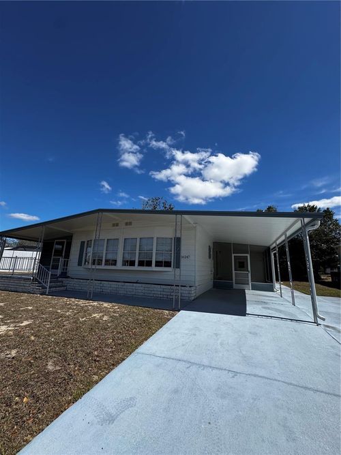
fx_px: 184
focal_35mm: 14
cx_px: 170
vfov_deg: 102.1
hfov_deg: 85.7
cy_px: 228
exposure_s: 1/2342
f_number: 2.2
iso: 50
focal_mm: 2.22
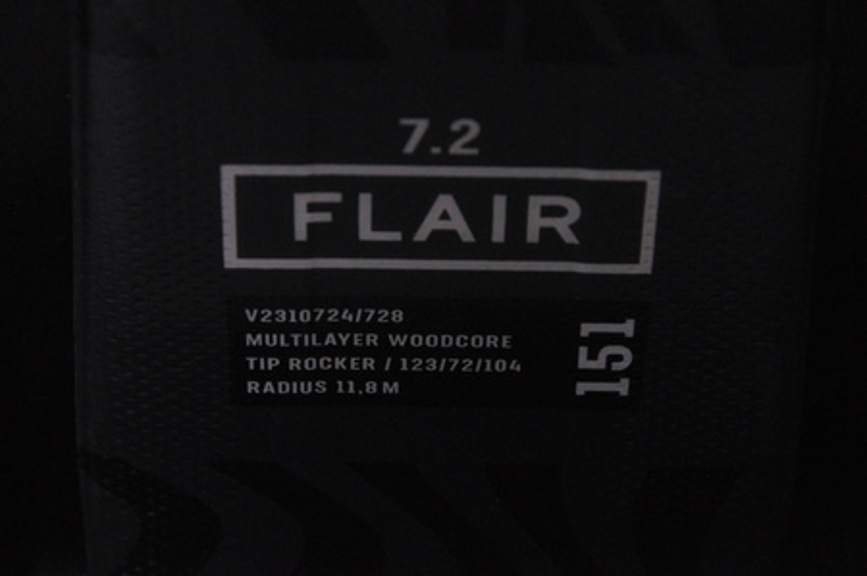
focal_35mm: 158
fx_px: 3789
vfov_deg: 8.7
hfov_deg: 13.1
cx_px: 434
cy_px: 288
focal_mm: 105
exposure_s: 1/125
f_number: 8
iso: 3200
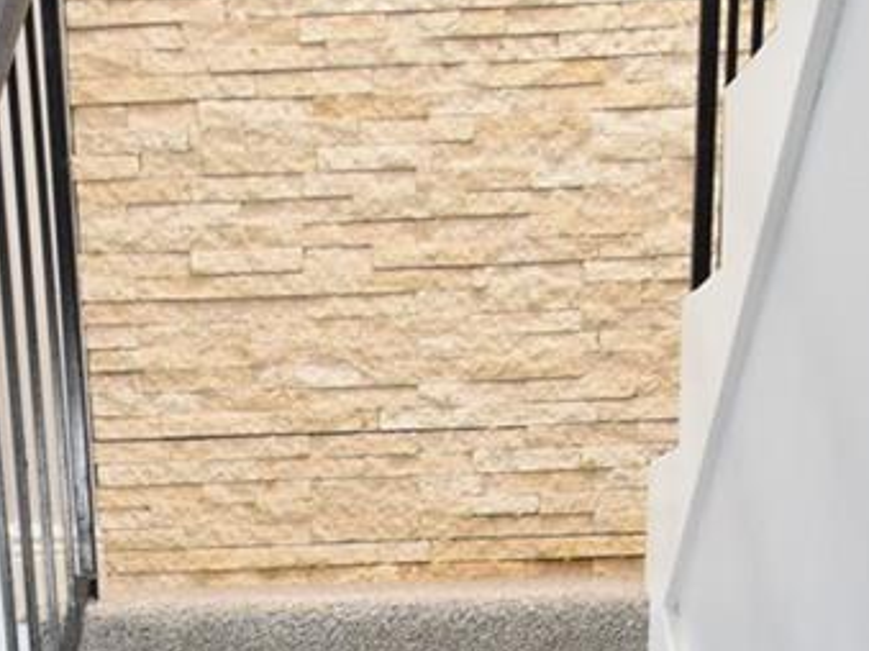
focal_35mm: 68
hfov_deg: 28.5
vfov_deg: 17.2
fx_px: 1706
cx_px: 333
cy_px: 1210
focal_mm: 10
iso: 800
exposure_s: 1/20
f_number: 3.5
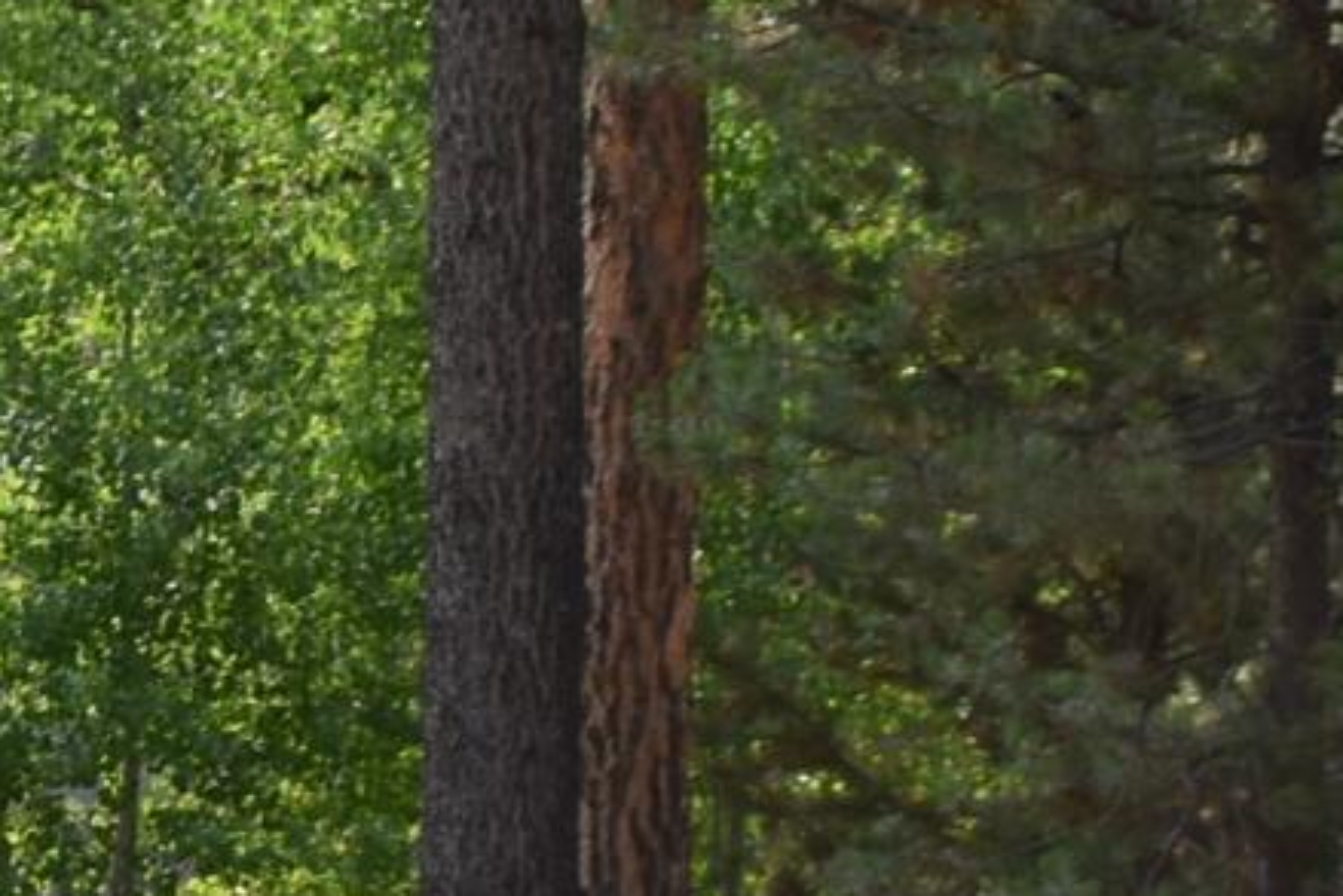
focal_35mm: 205
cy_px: 1076
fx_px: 7650
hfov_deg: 9.8
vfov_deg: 6.7
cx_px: -603
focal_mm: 20
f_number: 9
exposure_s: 1/200
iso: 100
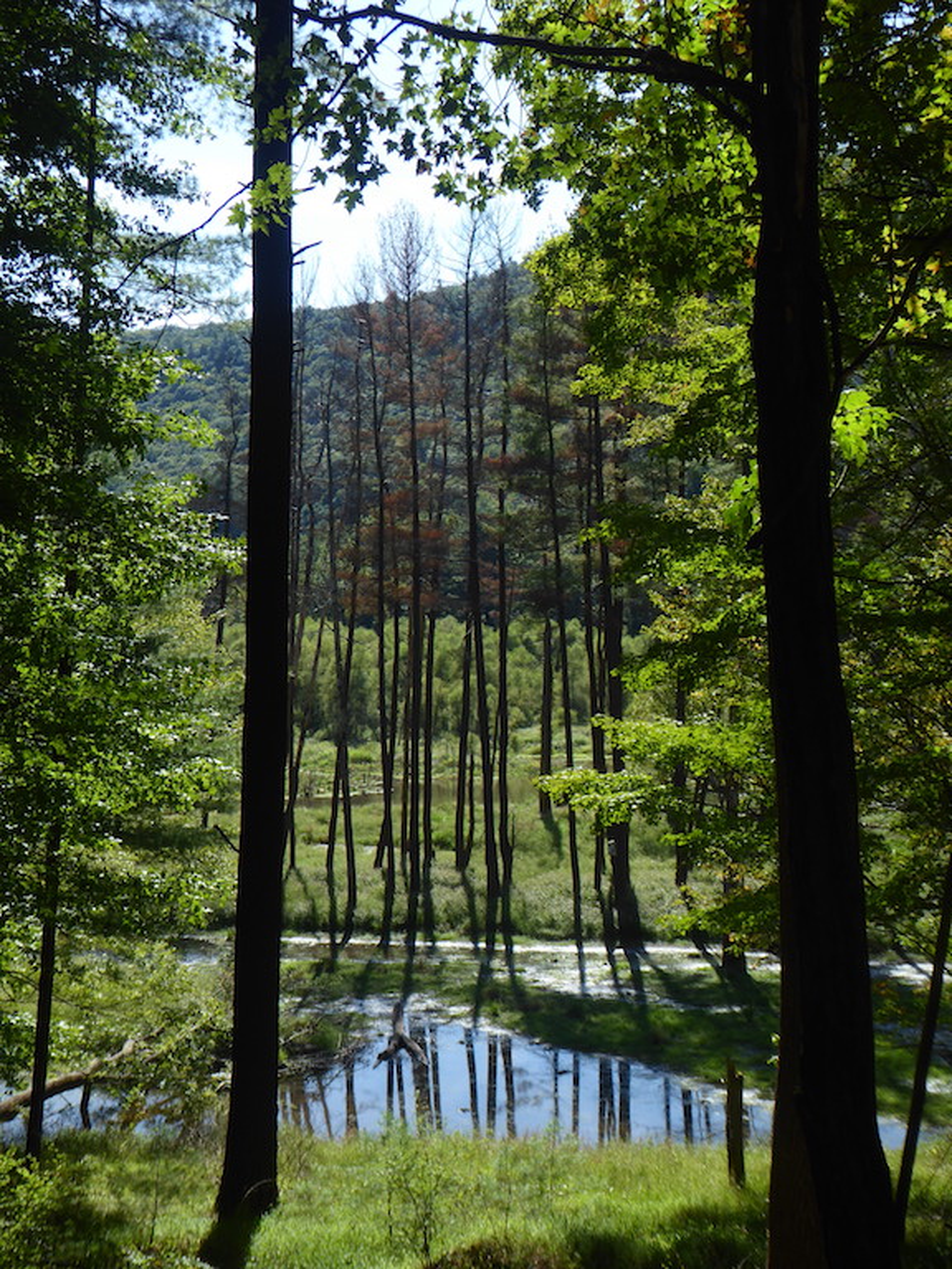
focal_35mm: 53
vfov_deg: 36.2
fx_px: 1943
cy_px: 634
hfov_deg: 27.5
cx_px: 476
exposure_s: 1/320
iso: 80
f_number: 4.1
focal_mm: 9
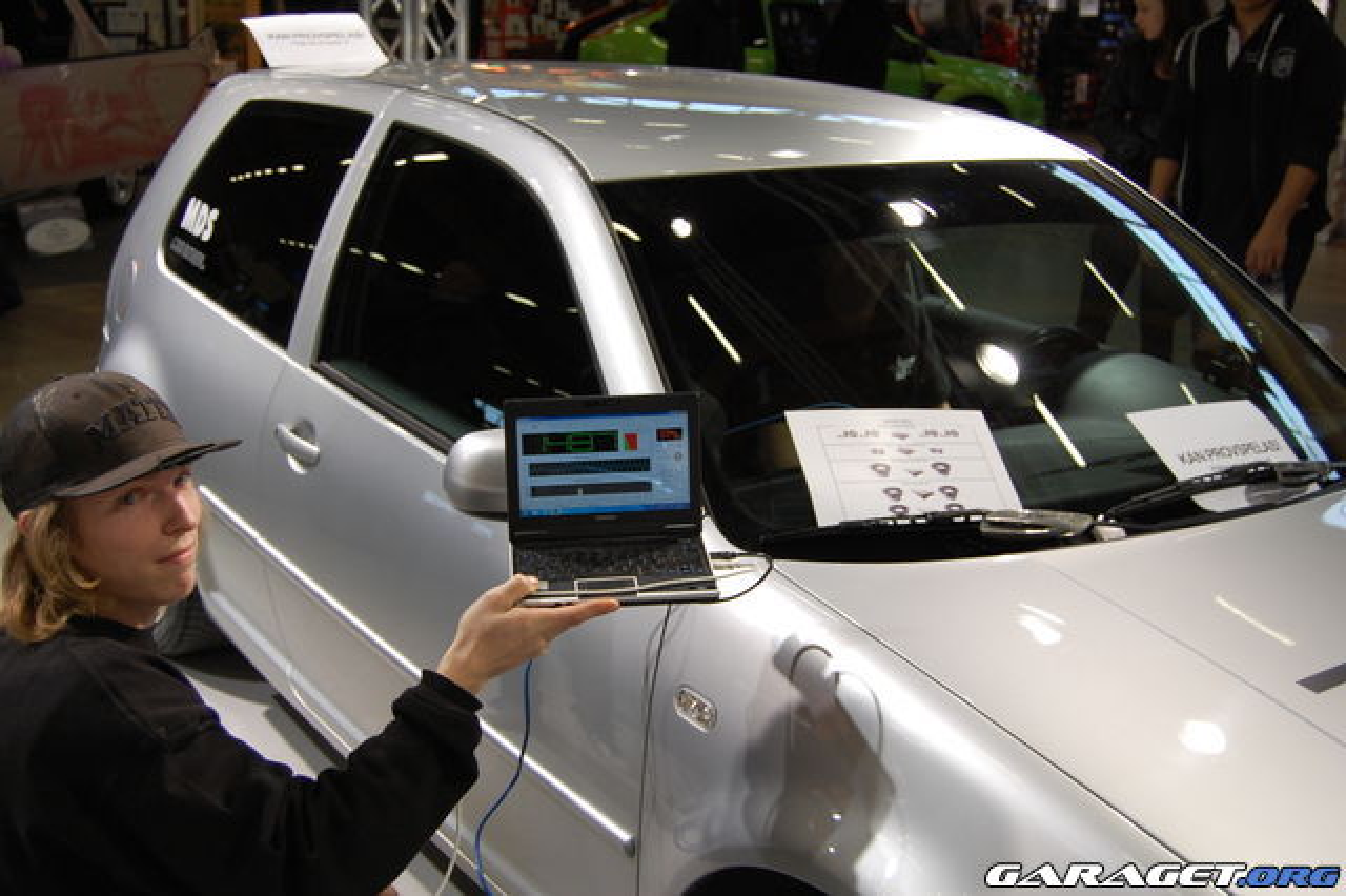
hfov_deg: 43.6
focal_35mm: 45
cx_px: 673
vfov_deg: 29.8
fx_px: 1682
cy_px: 448
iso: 400
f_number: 5
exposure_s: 1/100
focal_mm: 30
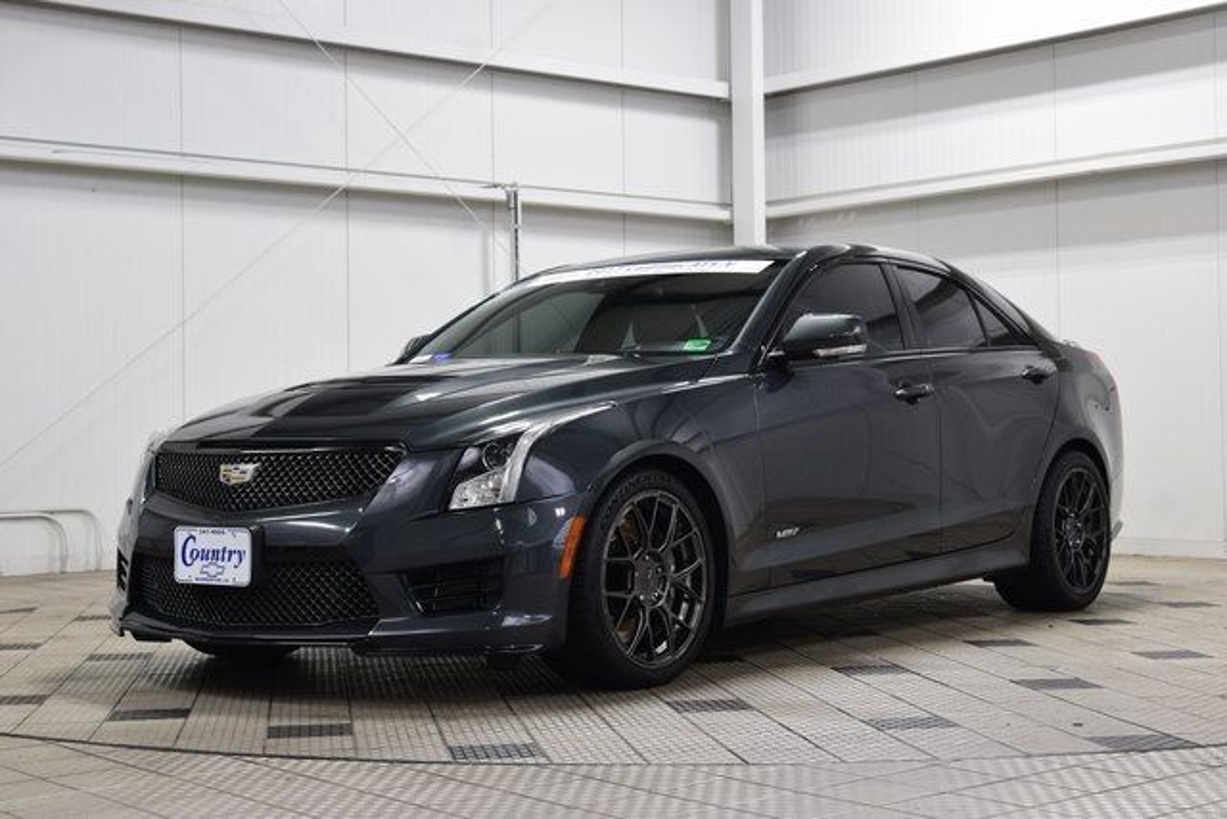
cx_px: 614
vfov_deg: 23.8
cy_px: 410
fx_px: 1943
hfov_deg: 35.0
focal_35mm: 57
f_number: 6.3
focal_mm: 38
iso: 400
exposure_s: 1/15
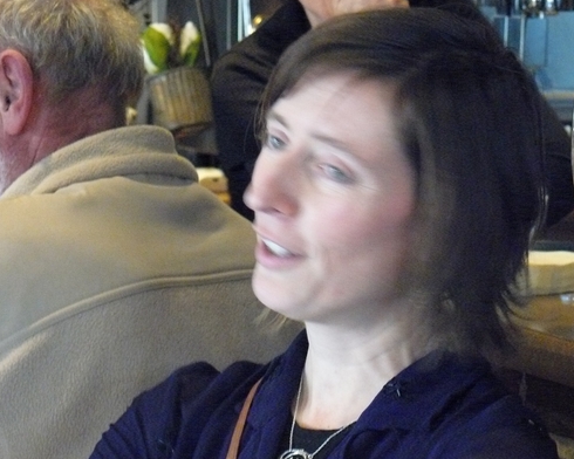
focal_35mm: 172
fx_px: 2922
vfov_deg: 9.0
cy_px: 228
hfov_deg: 11.2
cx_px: 316
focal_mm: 24.1
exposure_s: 1/13
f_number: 3.3
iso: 800
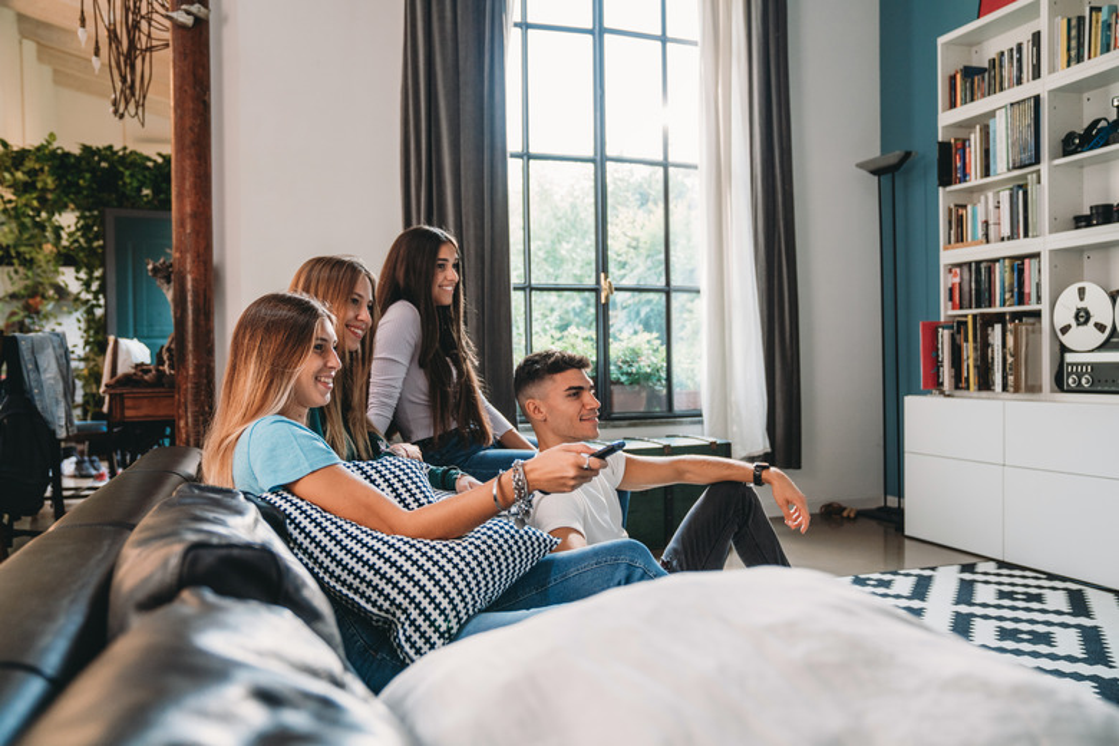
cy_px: 373
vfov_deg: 43.6
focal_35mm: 30
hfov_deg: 61.9
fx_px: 932
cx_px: 560
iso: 1000
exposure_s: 1/125
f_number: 2.8
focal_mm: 30
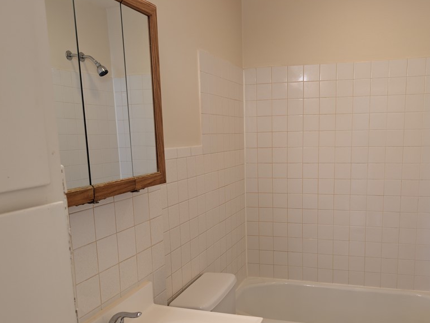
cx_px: 248
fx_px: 398
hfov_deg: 56.5
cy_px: 208
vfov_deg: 43.8
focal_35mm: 32
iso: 122
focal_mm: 6.9
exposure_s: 1/40
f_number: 1.68
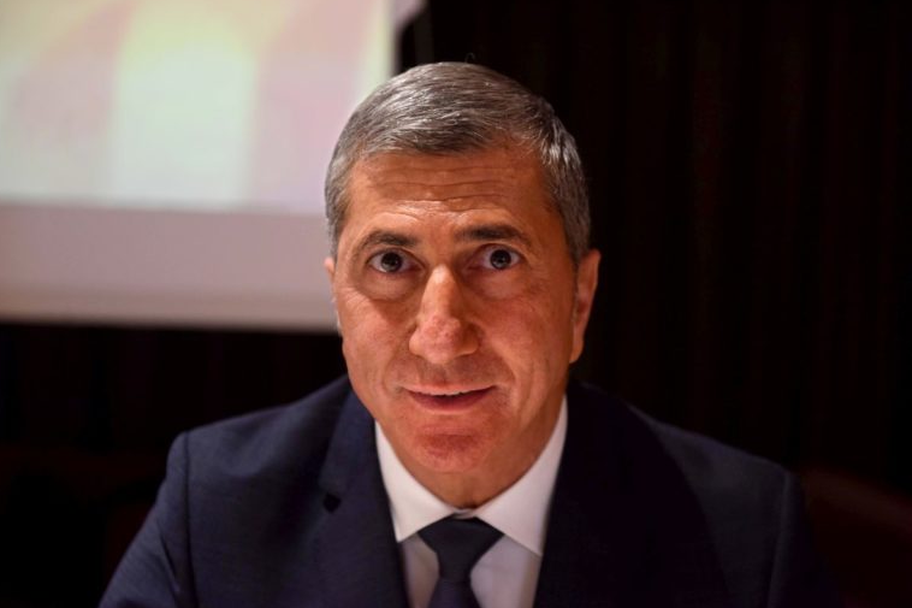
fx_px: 1798
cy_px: 303
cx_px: 454
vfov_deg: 19.2
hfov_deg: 28.5
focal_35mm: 71
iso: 2000
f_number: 2.8
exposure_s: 1/160
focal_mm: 70
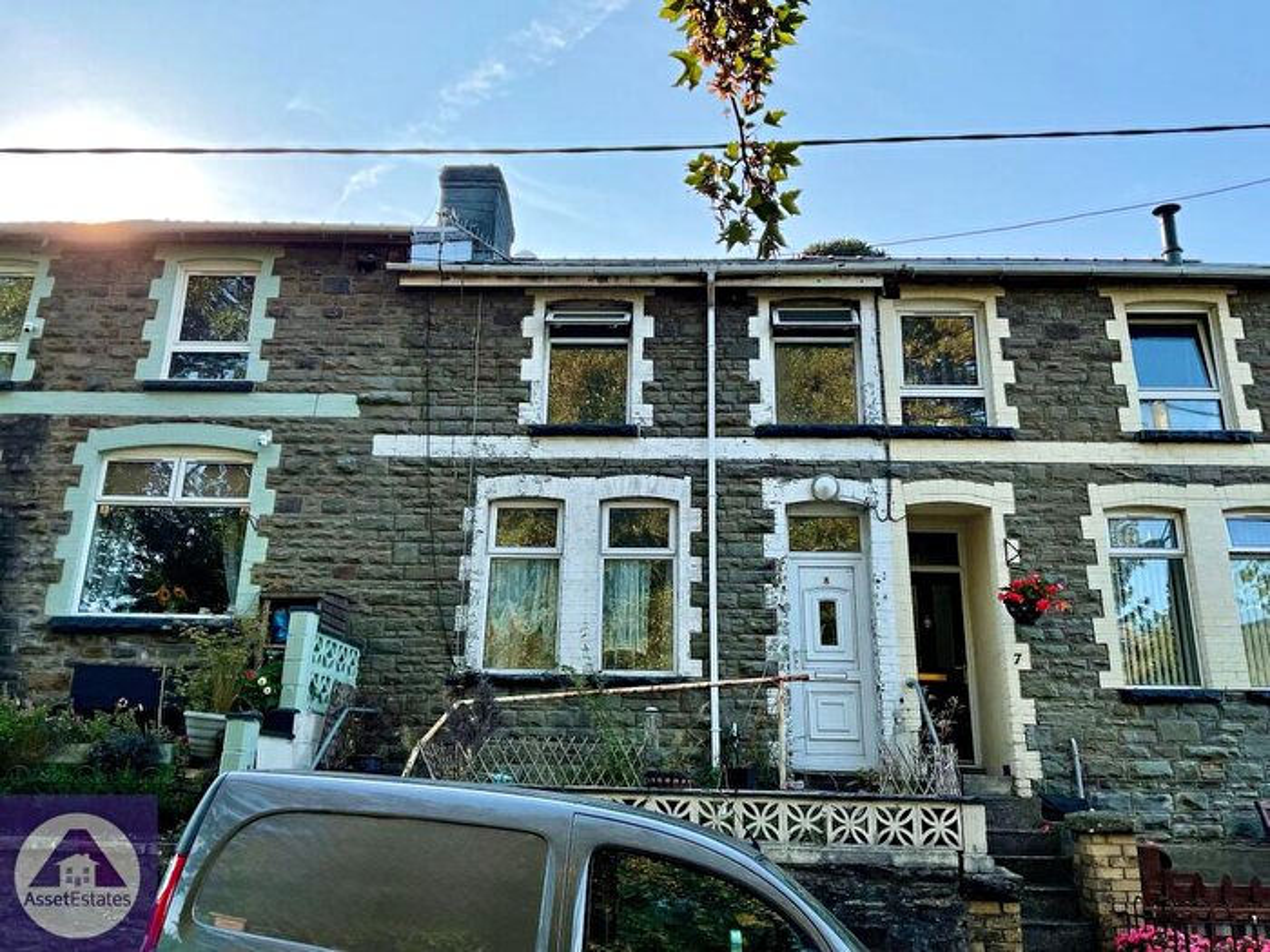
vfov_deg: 48.2
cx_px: 635
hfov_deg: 61.7
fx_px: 1064
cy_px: 476
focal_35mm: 29
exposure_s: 1/1098
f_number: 1.8
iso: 16
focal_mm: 3
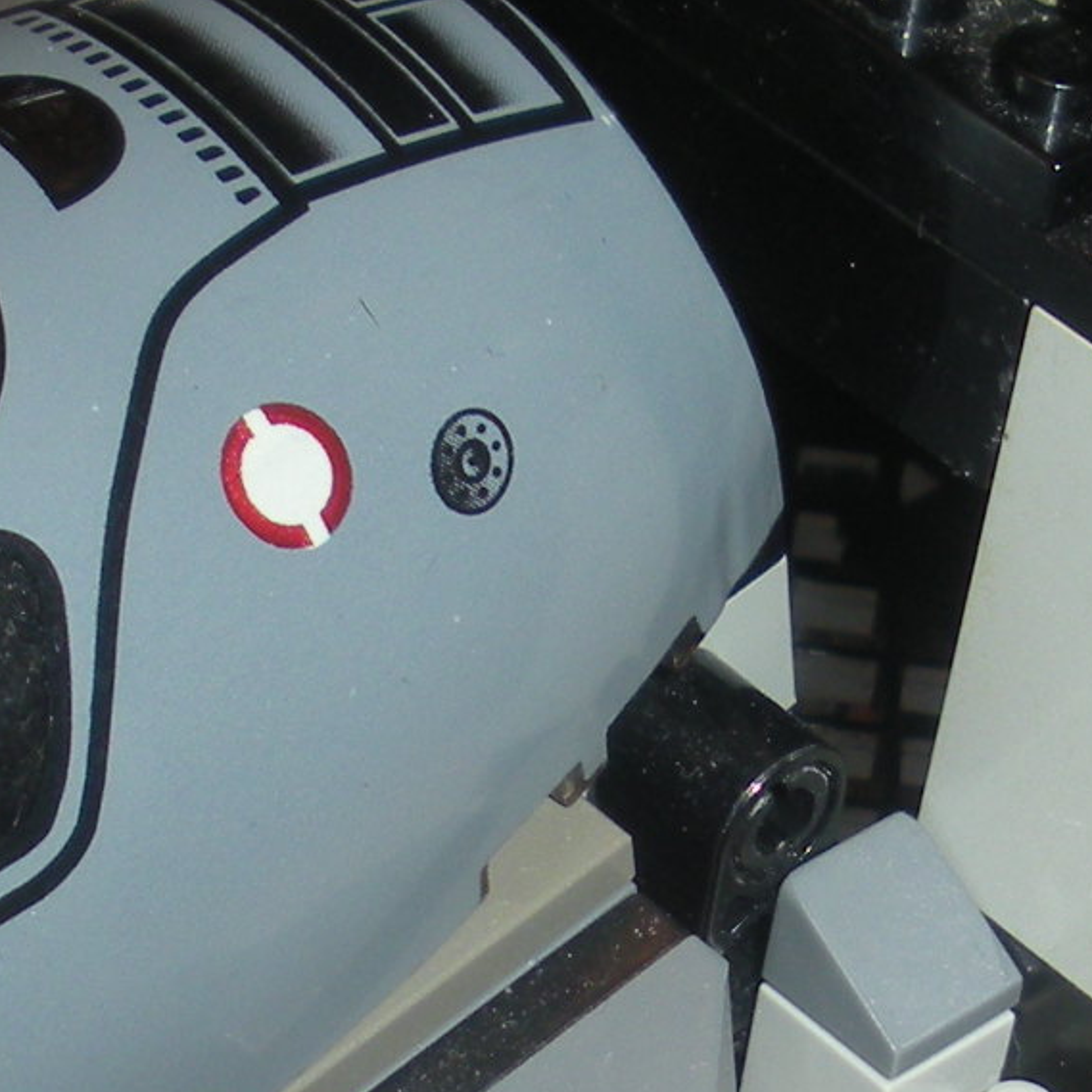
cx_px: 902
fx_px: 5175
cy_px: 844
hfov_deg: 12.0
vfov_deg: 12.0
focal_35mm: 145
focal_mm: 6.3
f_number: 3.5
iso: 64
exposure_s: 1/60
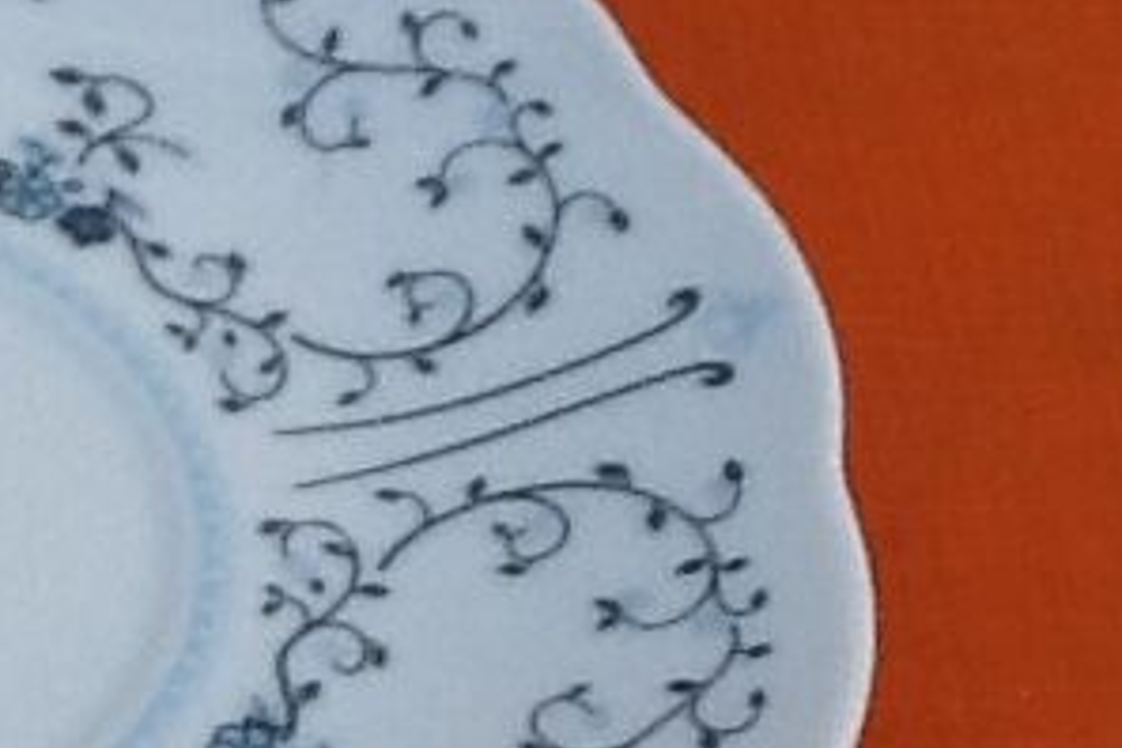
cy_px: 480
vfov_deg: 9.3
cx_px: -223
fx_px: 4612
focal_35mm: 148
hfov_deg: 13.5
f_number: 2.4
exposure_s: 1/326
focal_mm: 2.03
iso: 40
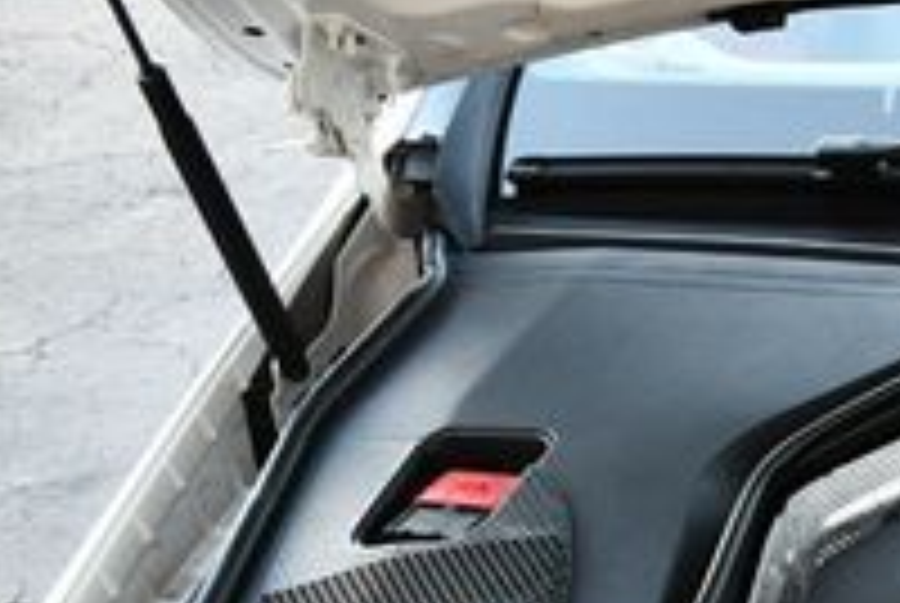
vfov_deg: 11.5
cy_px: 904
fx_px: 2879
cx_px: 1364
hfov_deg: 16.2
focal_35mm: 115
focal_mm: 18
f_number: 3.5
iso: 640
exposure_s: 1/250
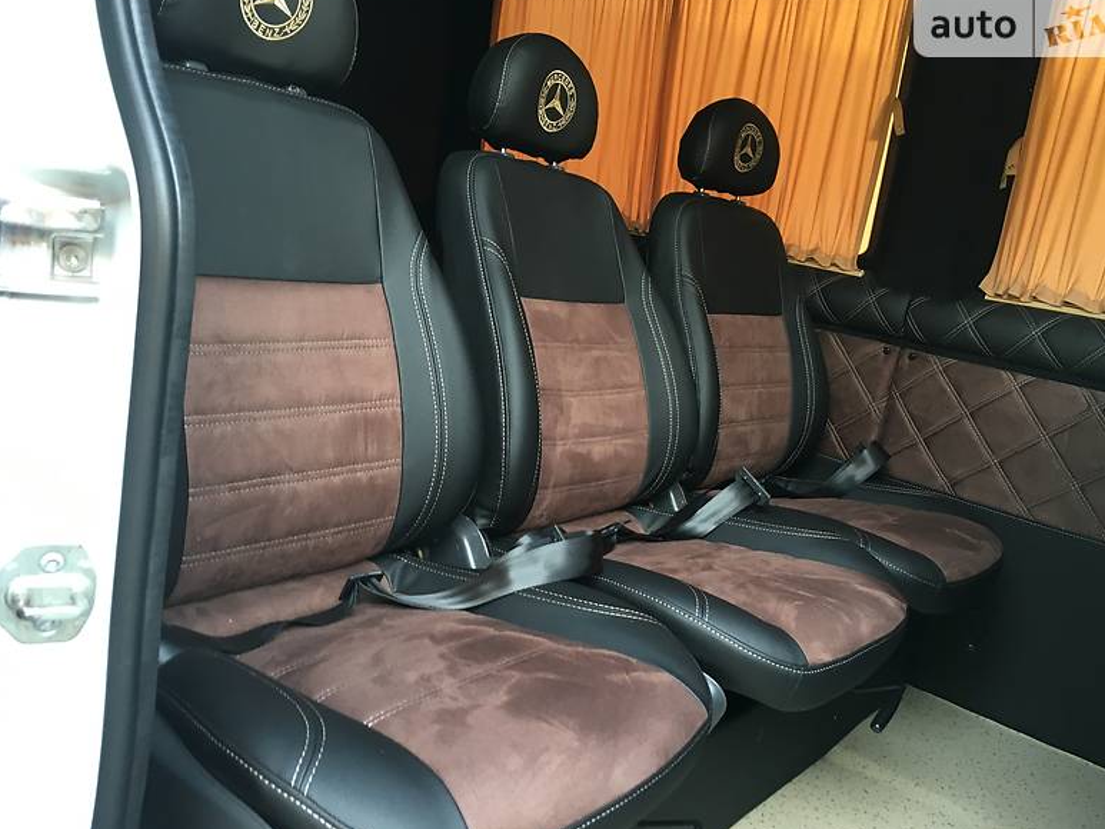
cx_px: 569
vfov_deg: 46.8
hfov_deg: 59.9
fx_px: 958
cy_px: 407
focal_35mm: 30
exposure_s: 1/33
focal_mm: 4.2
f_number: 2.2
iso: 100
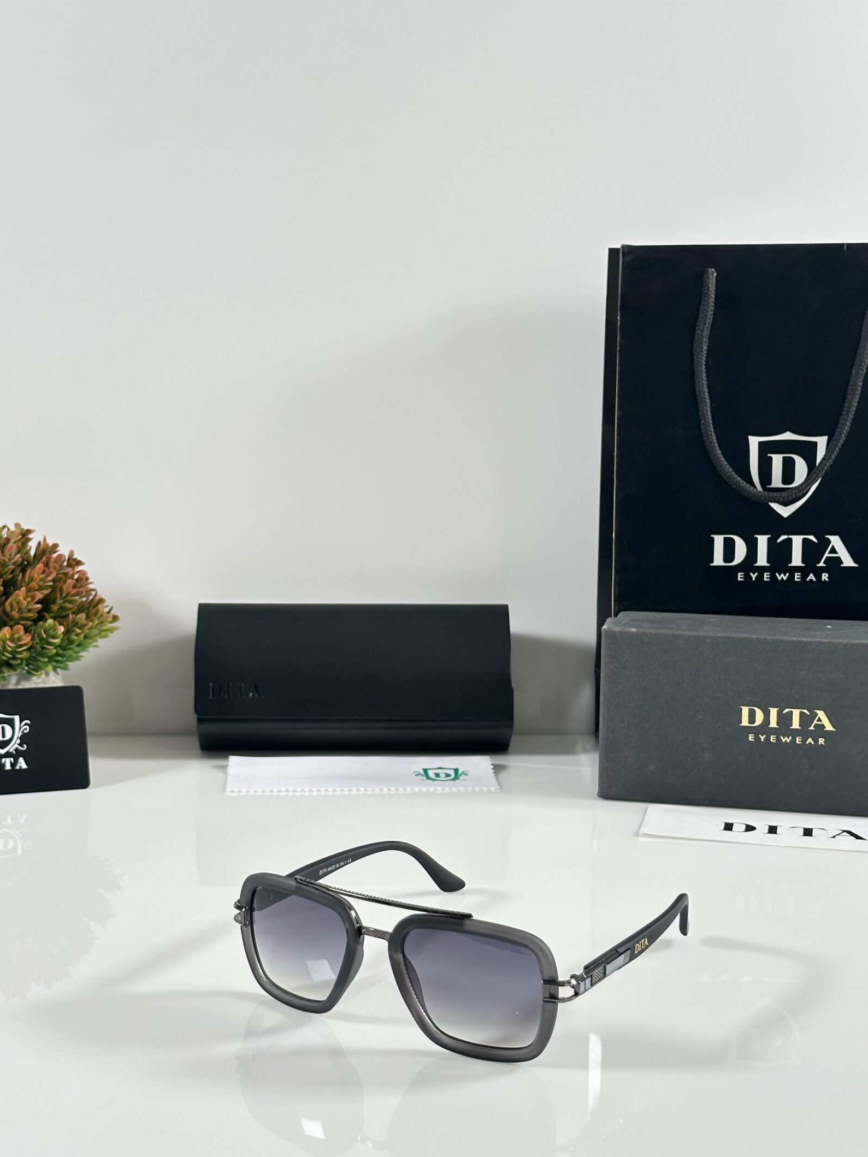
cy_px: 609
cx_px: 414
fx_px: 1939
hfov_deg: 25.2
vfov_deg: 33.2
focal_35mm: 58
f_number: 1.78
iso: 125
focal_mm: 6.86
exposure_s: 1/100
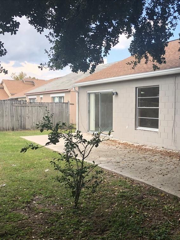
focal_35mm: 38
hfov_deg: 36.9
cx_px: 132
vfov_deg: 49.0
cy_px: 121
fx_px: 264
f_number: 1.8
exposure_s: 1/403
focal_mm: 4
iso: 20
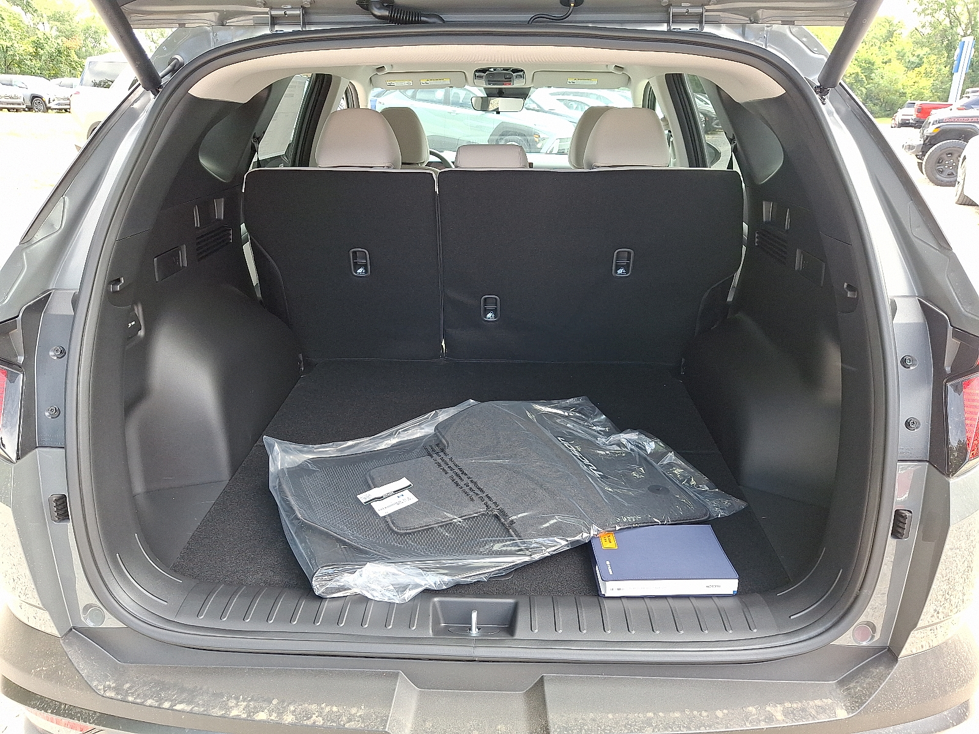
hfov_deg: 69.4
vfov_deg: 54.9
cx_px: 490
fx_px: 707
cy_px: 367
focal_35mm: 25
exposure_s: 1/120
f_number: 1.8
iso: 32
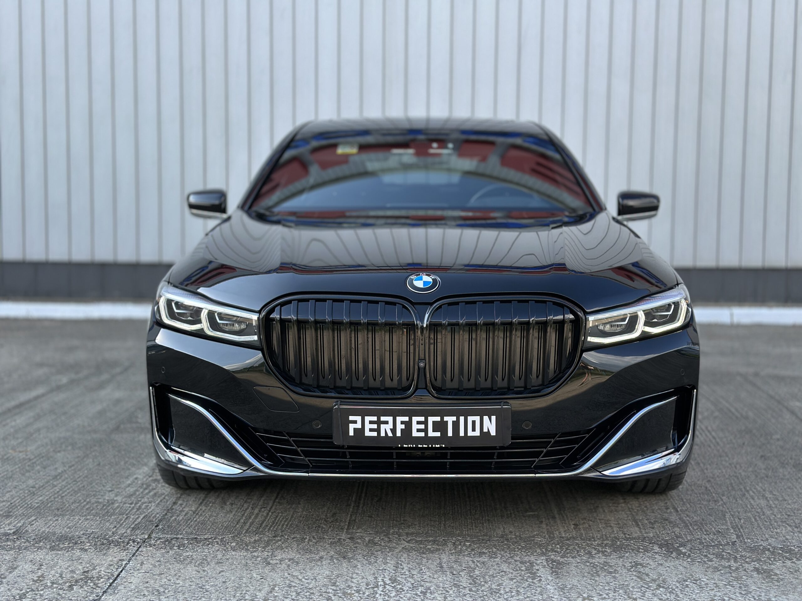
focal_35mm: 48
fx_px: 1112
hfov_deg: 39.7
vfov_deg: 30.3
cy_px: 300
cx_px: 401
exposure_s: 1/785
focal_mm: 6.86
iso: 80
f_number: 1.78
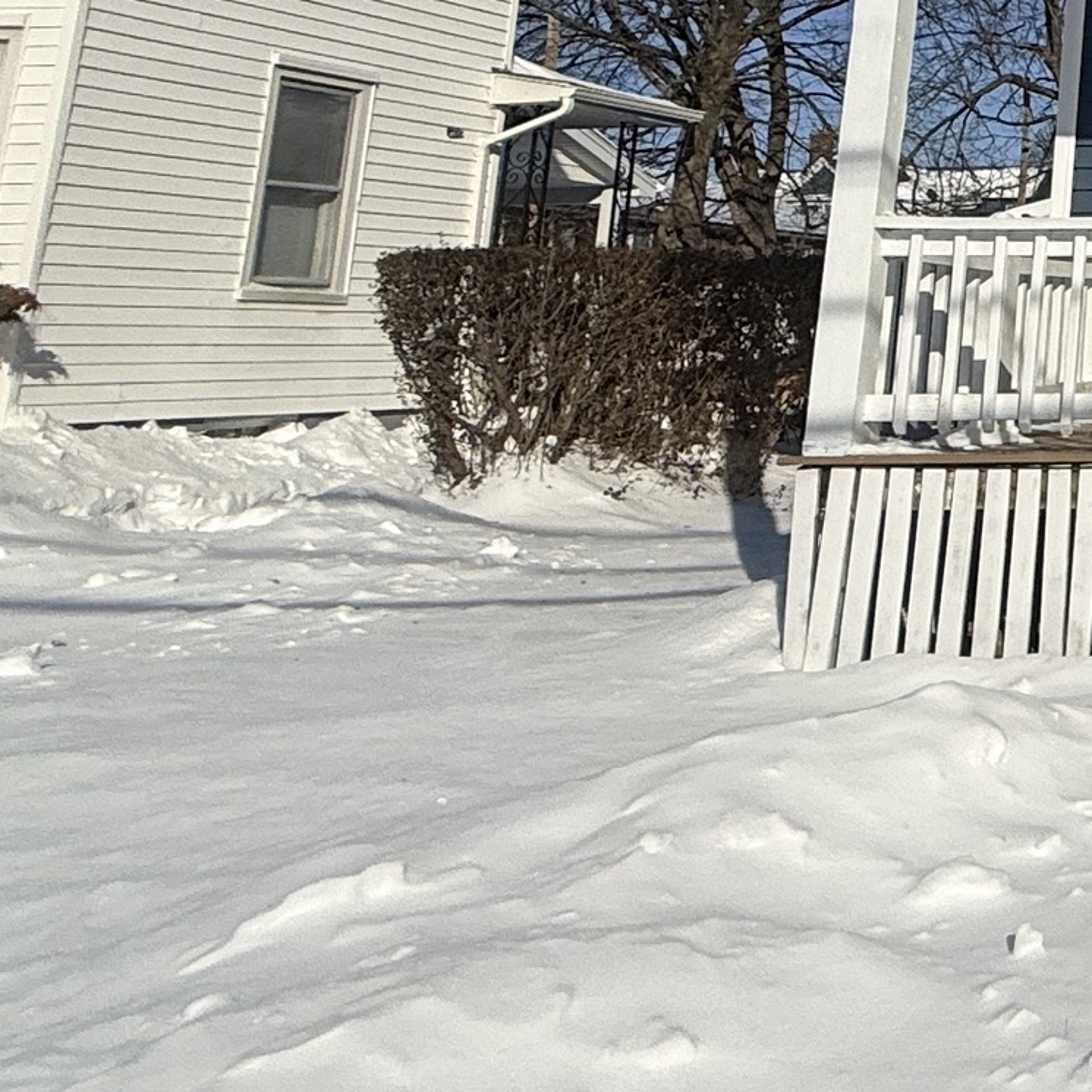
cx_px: 1991
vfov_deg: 30.8
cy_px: -21
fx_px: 1820
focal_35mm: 51
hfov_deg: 21.3
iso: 40
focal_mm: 2.22
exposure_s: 1/6173
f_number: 2.2
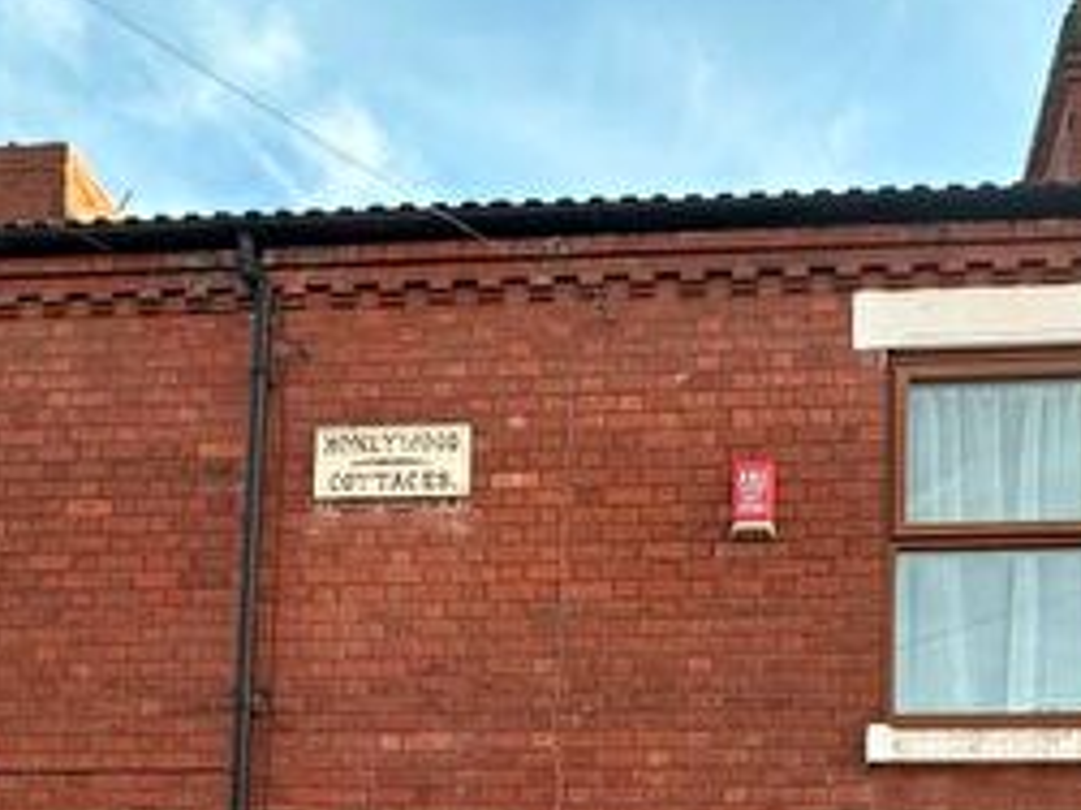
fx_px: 1217
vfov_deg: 28.7
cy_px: 1101
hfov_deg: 47.1
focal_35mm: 39
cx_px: 724
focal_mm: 2.22
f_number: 2.2
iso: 40
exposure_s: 1/219
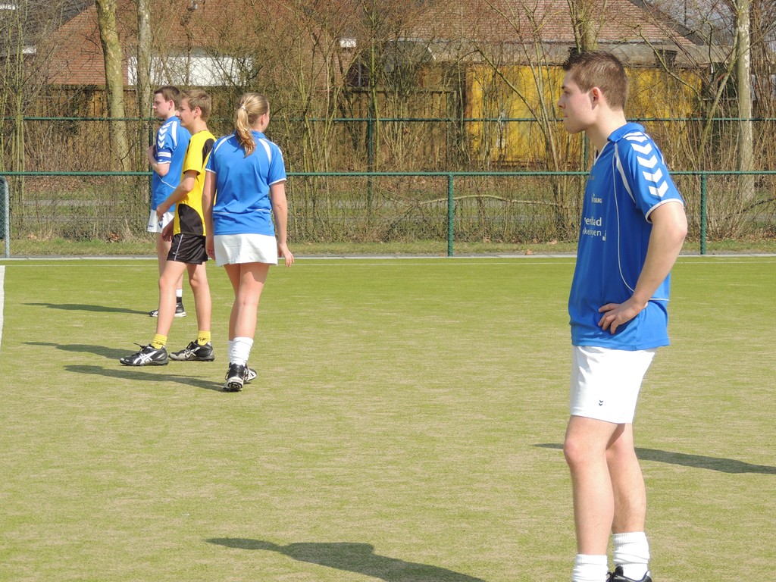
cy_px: 291
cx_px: 388
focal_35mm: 135
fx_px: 3026
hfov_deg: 14.6
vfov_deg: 11.0
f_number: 4.3
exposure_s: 1/640
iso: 100
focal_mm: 24
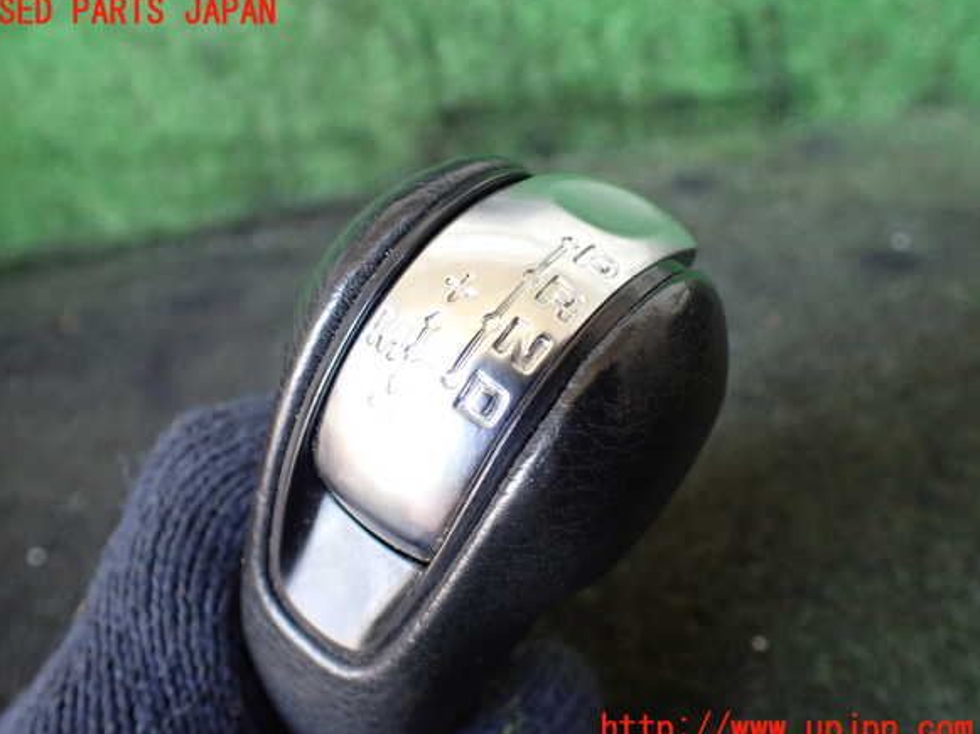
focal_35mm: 31
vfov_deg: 45.4
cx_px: 476
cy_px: 371
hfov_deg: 58.4
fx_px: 877
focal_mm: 5.4
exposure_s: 1/125
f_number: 2.3
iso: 400
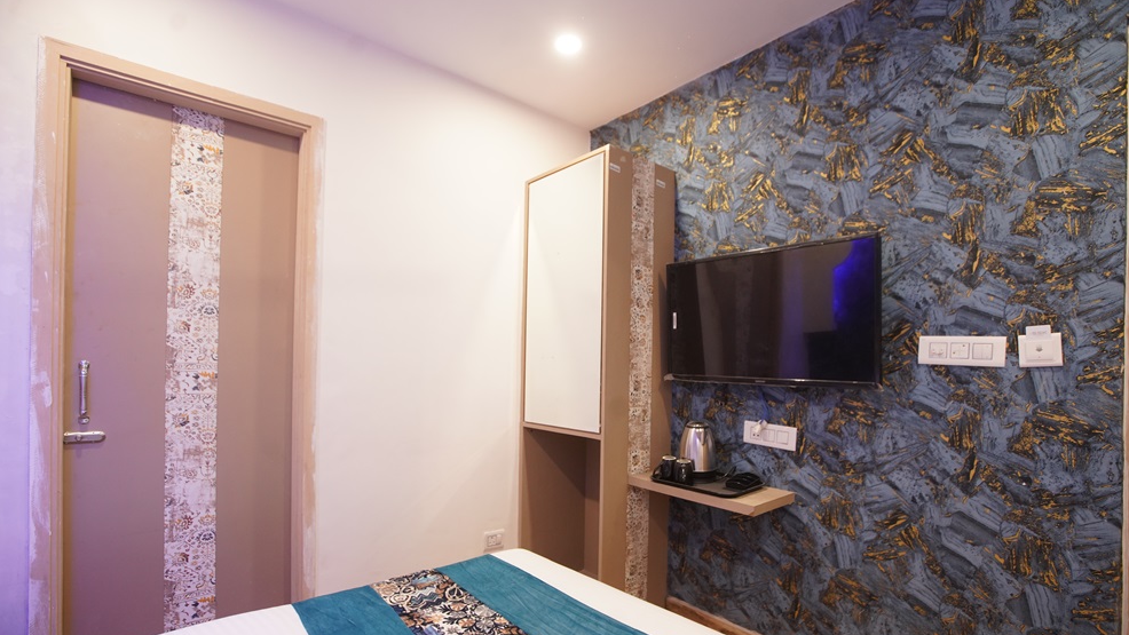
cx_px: 571
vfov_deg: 63.6
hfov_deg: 95.9
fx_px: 509
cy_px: 368
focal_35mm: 17
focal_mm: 16
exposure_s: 1/60
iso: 2000
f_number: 5
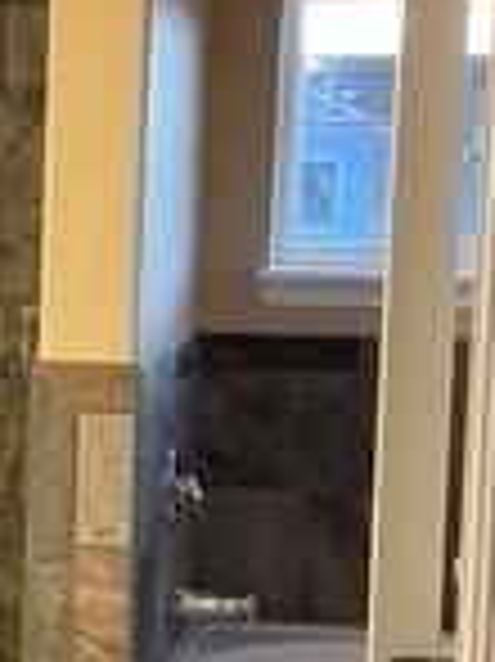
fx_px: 2406
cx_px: -256
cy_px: 486
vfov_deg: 15.6
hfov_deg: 11.3
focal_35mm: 126
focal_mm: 3
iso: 160
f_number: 1.8
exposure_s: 1/50
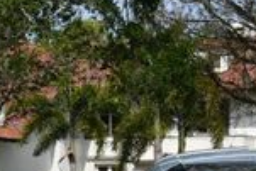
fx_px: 1573
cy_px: 259
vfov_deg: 6.2
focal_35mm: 221
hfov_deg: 9.2
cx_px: 276
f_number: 10
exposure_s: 1/400
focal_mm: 26
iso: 100
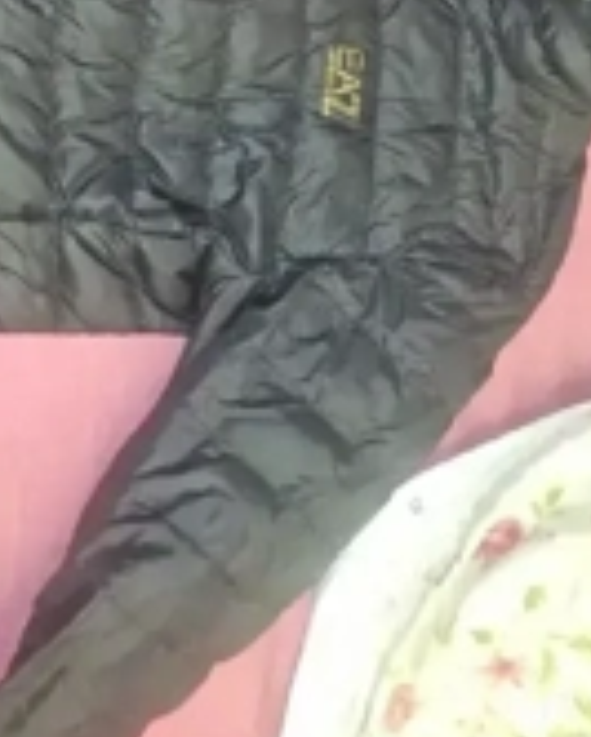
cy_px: -9
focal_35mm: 54
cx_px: 76
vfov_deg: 31.9
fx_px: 1180
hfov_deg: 27.3
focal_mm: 5.4
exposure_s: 1/100
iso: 800
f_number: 1.8
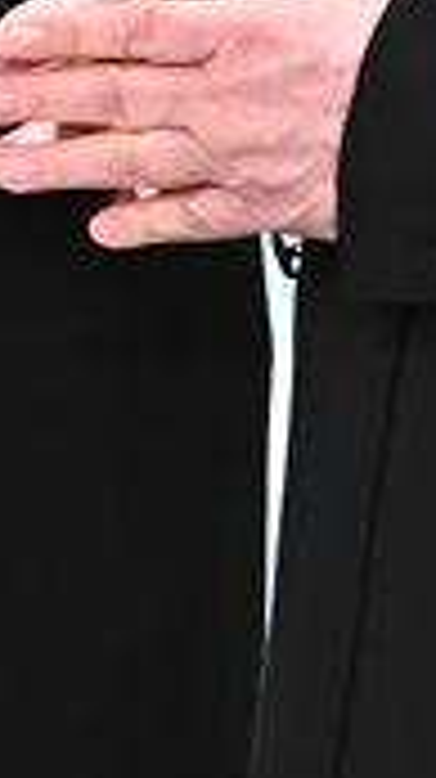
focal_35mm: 296
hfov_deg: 3.8
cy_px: 63
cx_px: -1461
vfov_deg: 7.3
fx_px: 6099
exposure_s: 1/200
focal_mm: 35
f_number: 5.6
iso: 2000
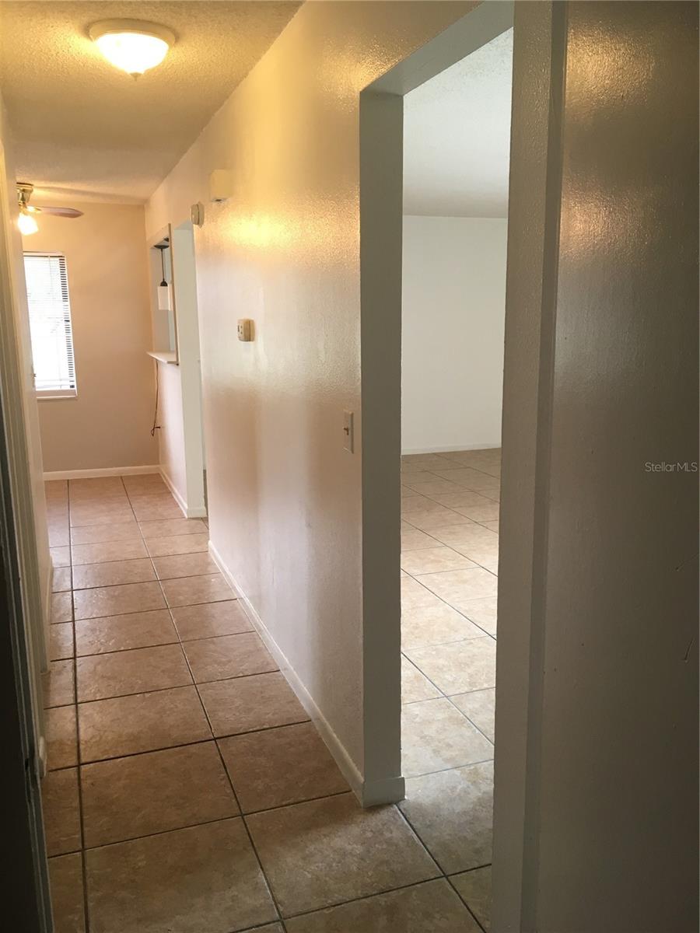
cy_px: 466
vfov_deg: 61.7
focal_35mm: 29
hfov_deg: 48.2
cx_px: 350
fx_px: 782
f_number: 2.2
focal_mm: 4.15
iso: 64
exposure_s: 1/30
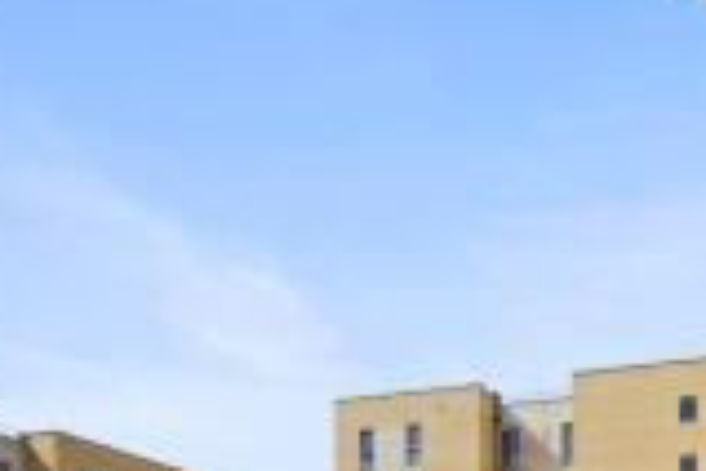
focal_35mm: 42
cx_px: 528
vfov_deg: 25.5
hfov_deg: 44.9
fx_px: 824
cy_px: 673
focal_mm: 14
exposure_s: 1/400
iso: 400
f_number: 8
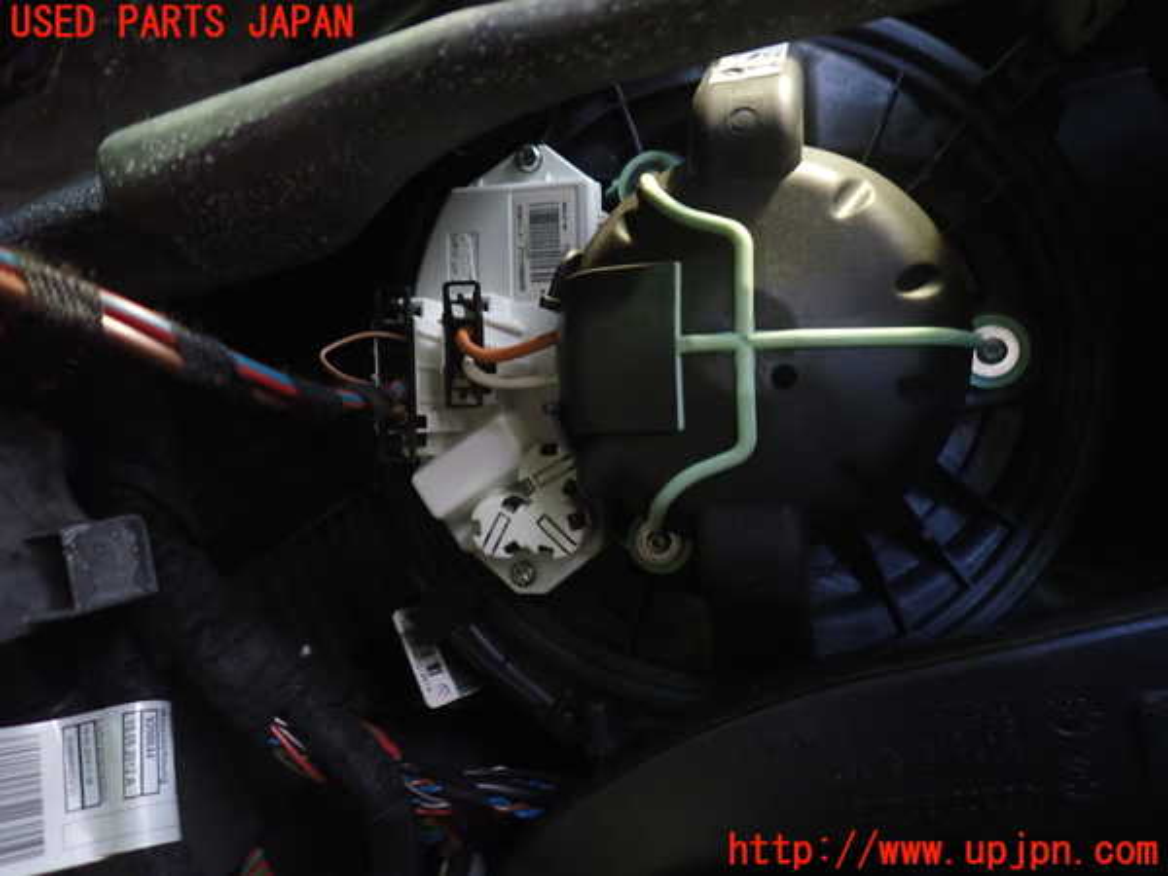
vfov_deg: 54.9
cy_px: 438
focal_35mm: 25
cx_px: 584
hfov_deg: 69.4
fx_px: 844
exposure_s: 1/13
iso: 800
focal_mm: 4.5
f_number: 2
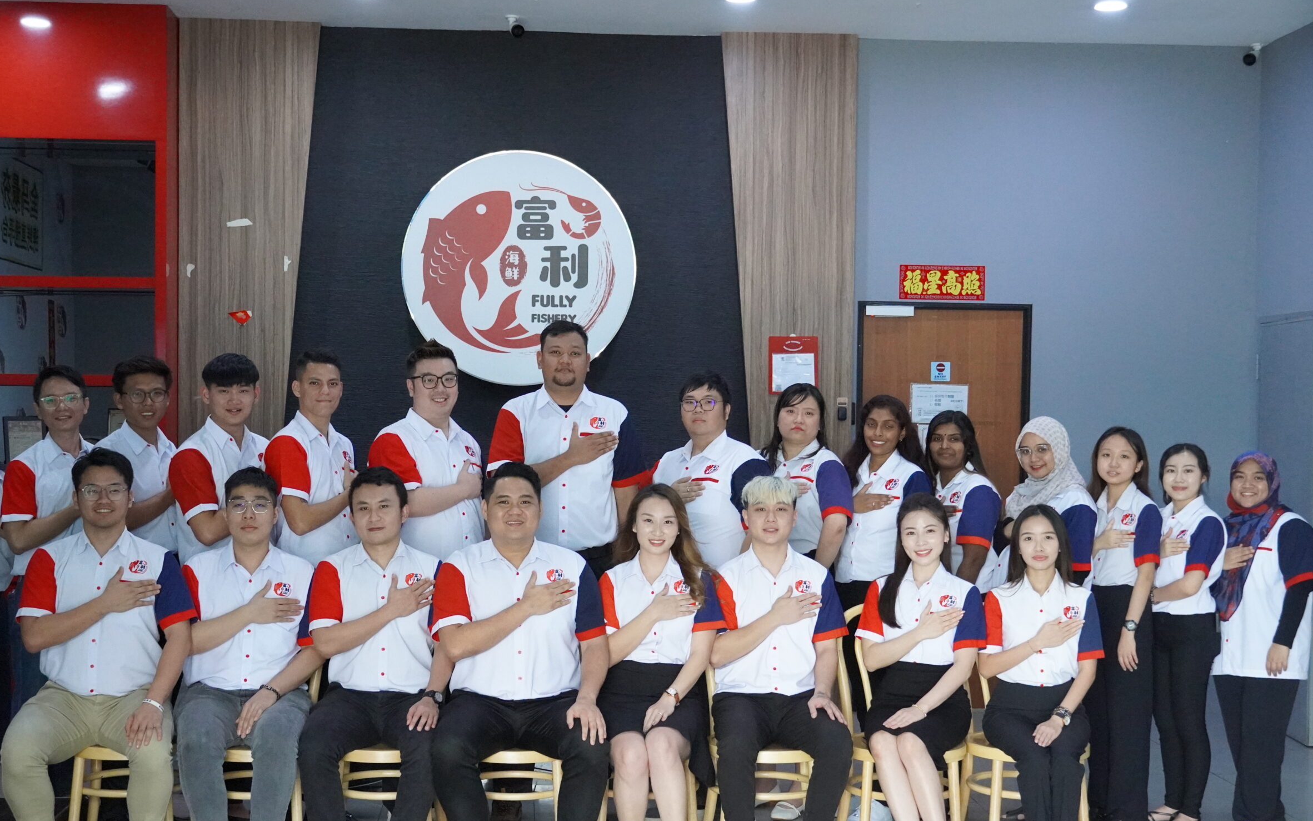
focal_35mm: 53
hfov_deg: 38.2
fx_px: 1897
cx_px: 618
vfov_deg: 24.4
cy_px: 443
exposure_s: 1/200
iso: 5000
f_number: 4.5
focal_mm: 32
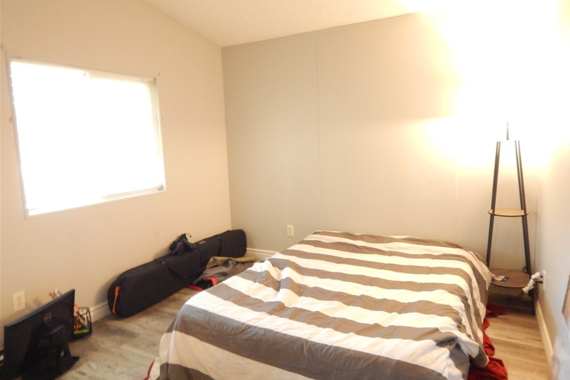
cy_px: 187
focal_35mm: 24
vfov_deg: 53.1
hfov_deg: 73.8
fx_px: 380
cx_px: 285
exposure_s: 1/5
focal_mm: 4
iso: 800
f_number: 3
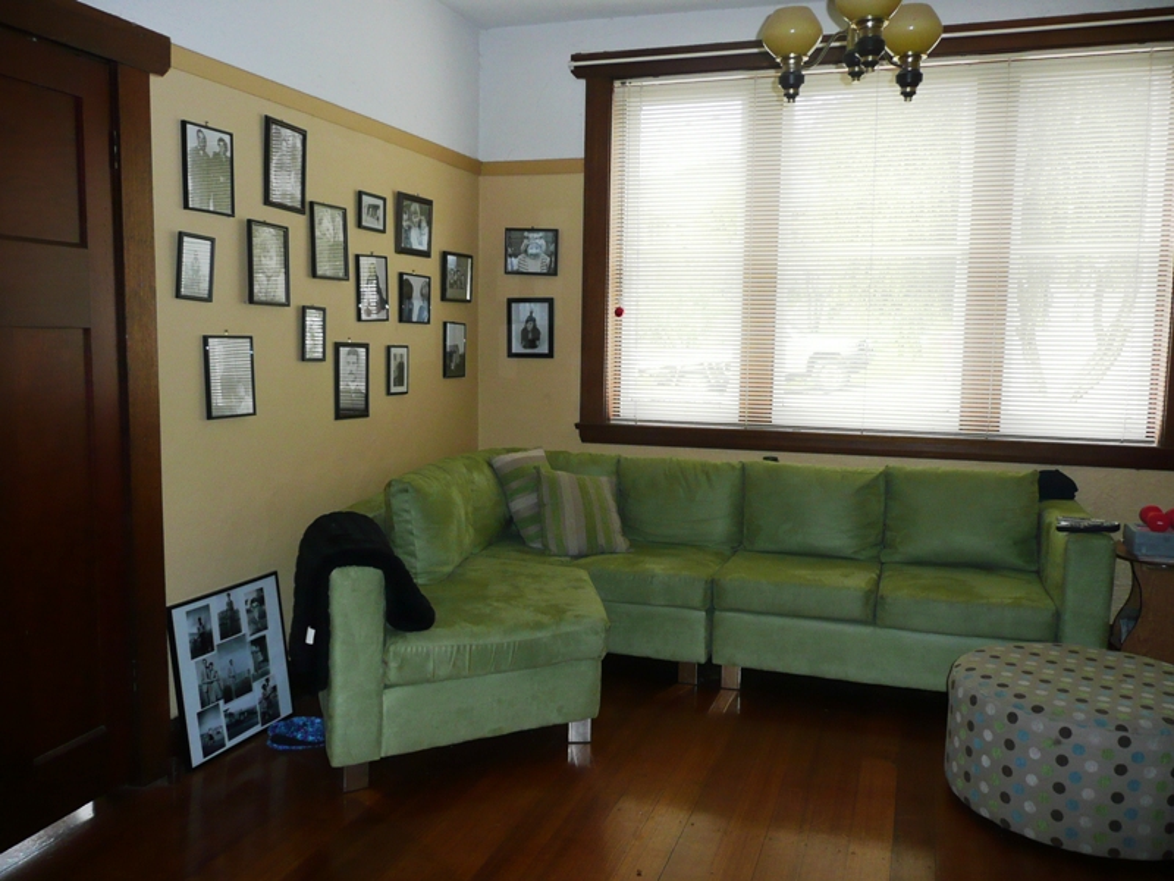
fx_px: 950
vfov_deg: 49.7
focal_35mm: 28
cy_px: 440
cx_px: 587
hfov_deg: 63.4
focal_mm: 4.6
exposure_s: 1/30
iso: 160
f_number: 3.3
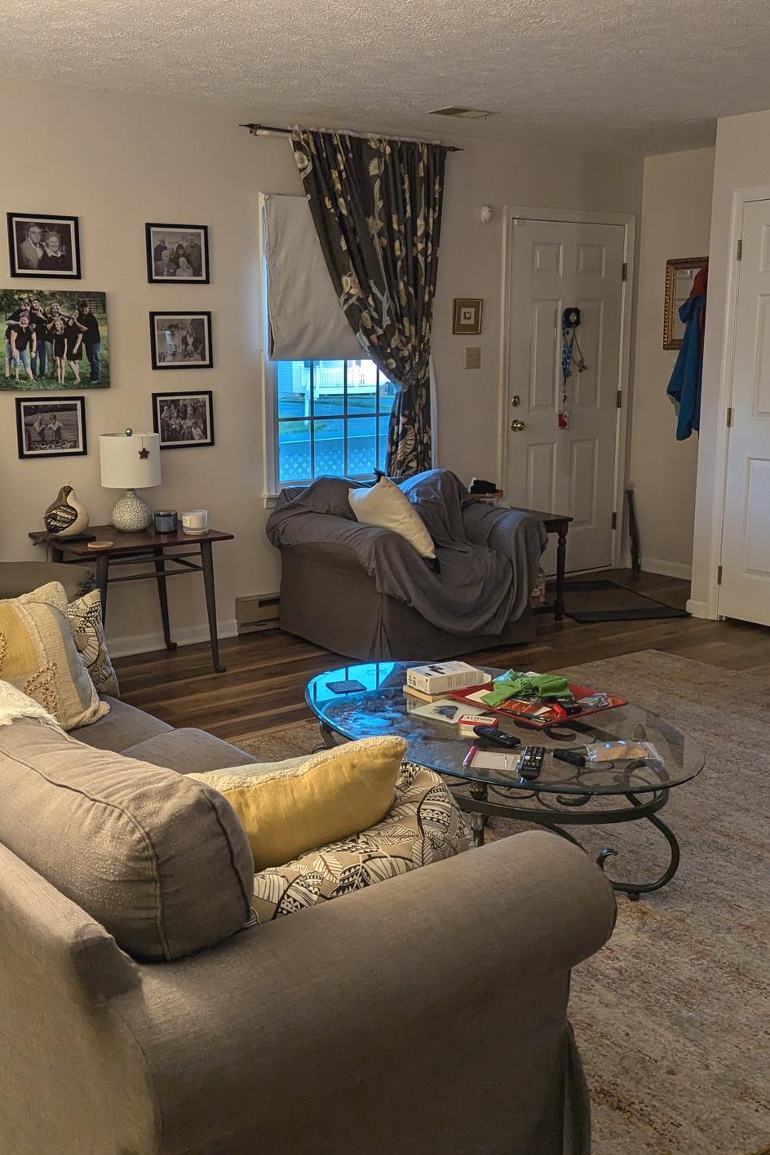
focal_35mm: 36
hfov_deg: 36.8
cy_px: 562
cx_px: 334
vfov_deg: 53.1
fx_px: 1155
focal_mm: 6.81
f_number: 1.85
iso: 73
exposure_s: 1/120
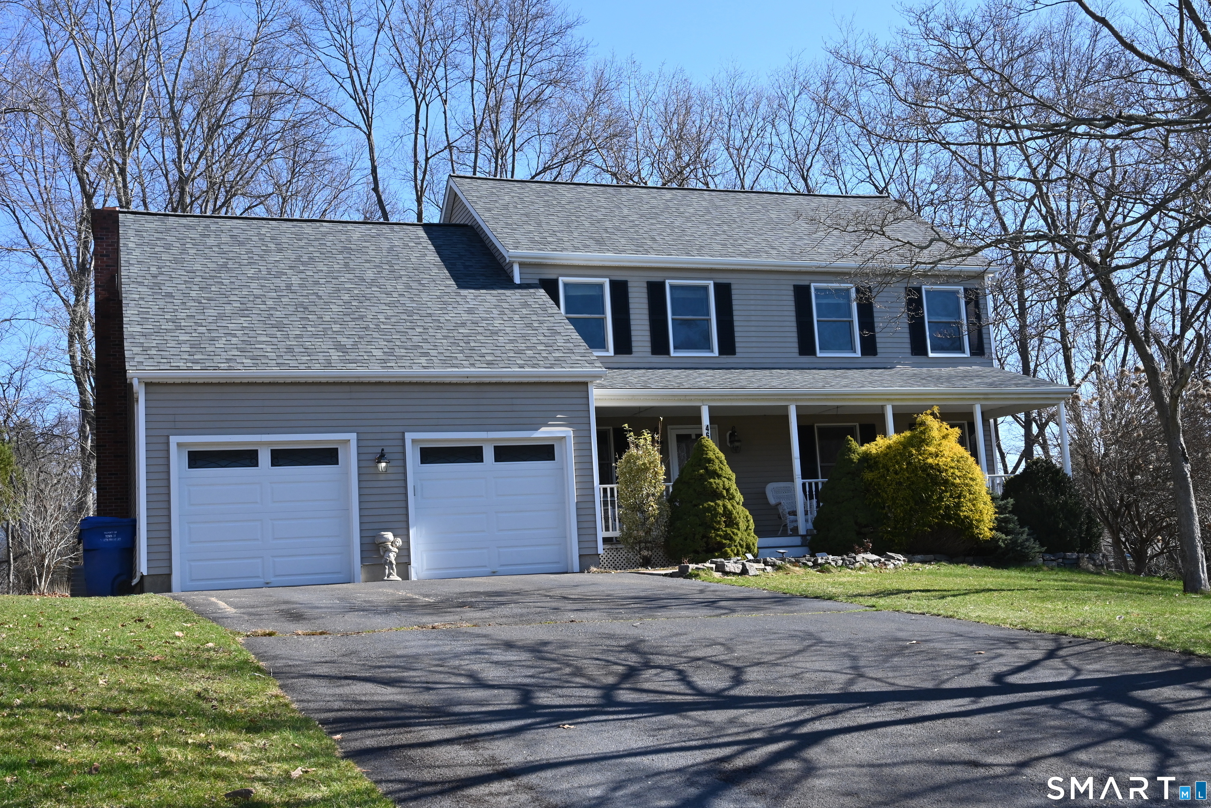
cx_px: 611
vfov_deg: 32.6
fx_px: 1379
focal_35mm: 41
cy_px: 396
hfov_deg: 47.4
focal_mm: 40
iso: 1250
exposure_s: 1/640
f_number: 13
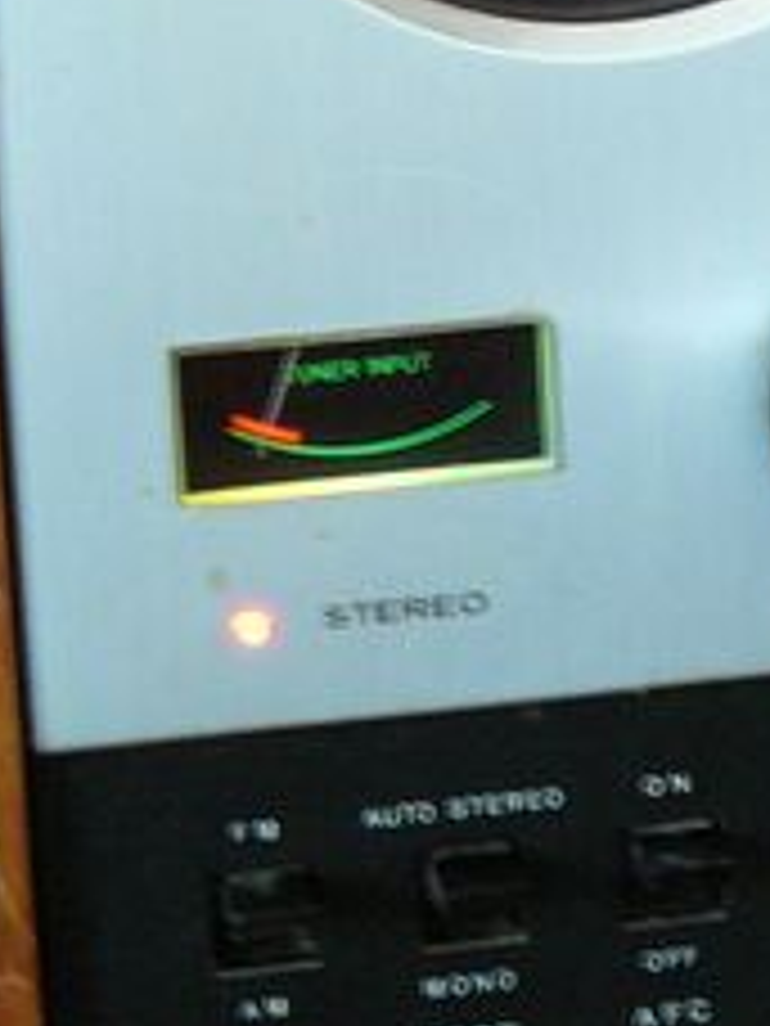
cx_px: 594
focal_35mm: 123
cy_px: 0
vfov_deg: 15.7
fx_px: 3648
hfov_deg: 12.0
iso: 200
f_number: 2.8
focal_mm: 5.2
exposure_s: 1/8
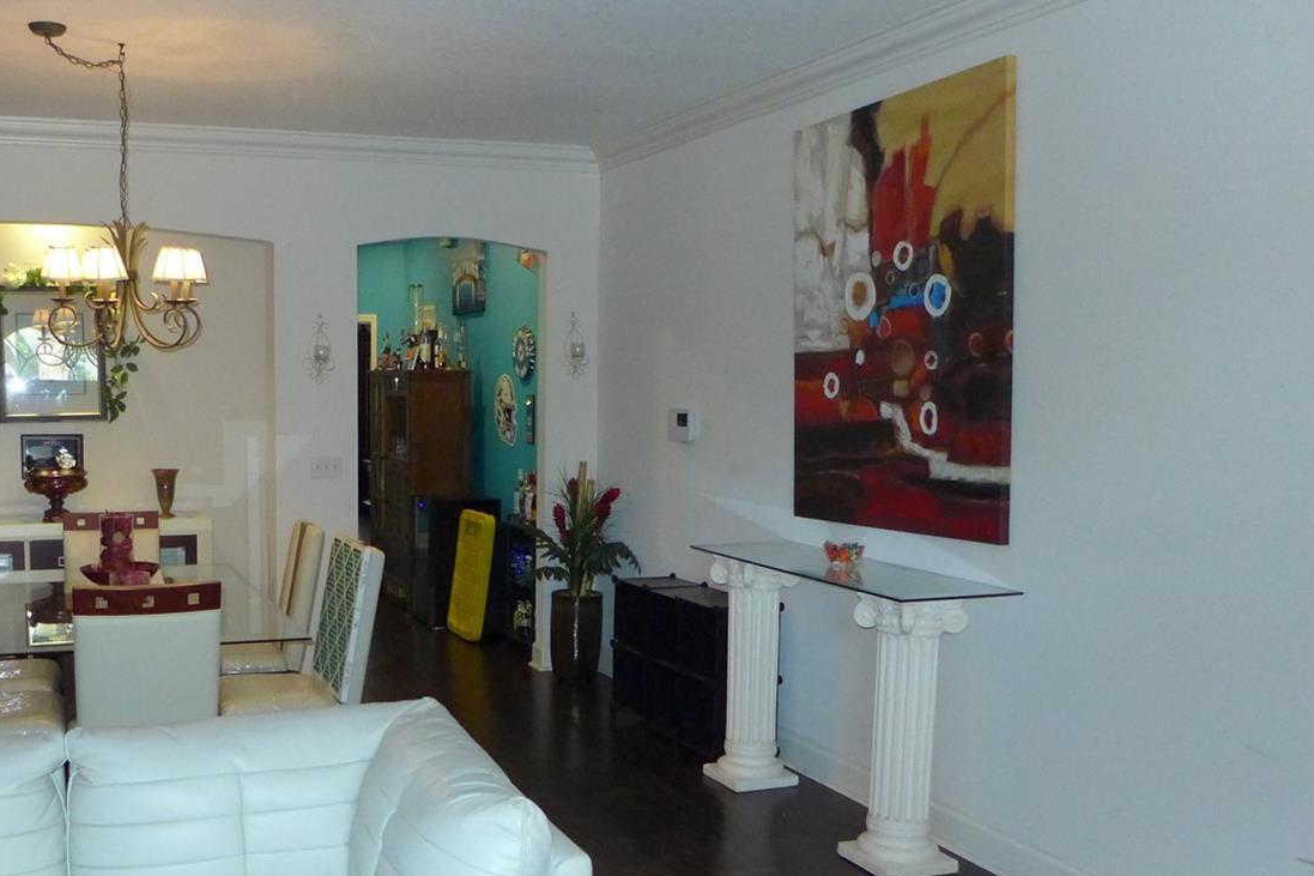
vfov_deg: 37.7
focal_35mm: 35
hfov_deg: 53.6
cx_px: 465
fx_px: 1277
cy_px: 524
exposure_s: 1/60
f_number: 1.4
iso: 800
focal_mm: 4.7
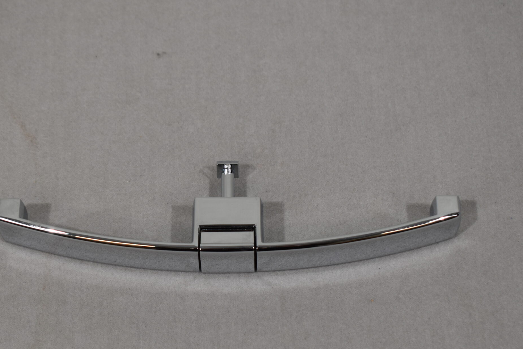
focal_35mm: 94
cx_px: 226
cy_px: 215
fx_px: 1361
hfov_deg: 21.7
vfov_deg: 14.6
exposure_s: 1/125
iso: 360
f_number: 5.6
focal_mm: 45
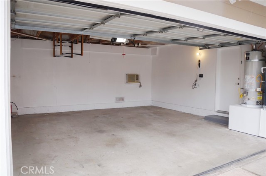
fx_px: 199
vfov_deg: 47.8
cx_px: 133
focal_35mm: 27
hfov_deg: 67.4
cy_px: 88
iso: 125
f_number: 4
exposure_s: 1/160
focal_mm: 18
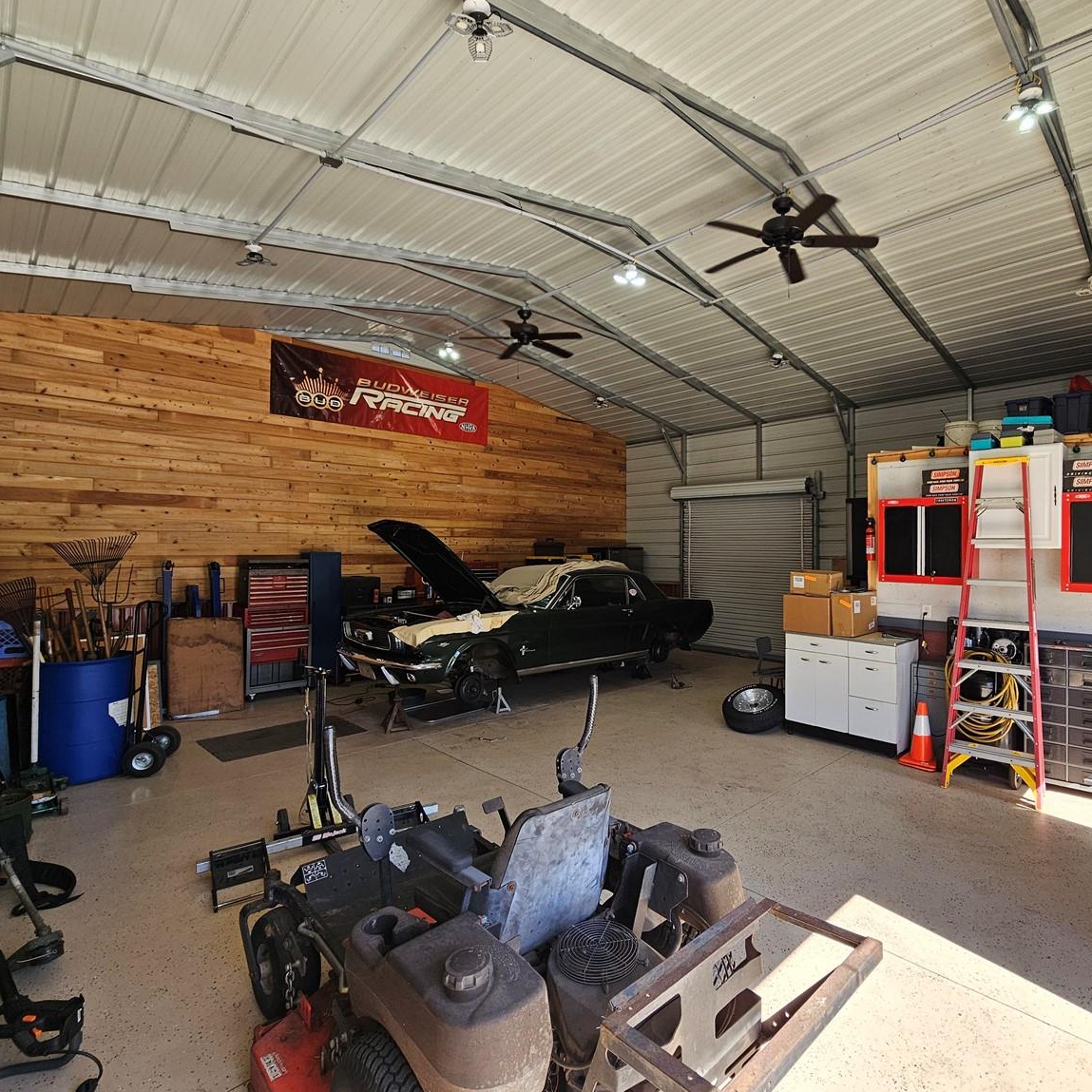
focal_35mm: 16
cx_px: 643
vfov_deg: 87.4
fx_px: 571
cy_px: 537
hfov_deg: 86.6
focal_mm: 2.2
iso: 50
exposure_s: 1/145
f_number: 2.2
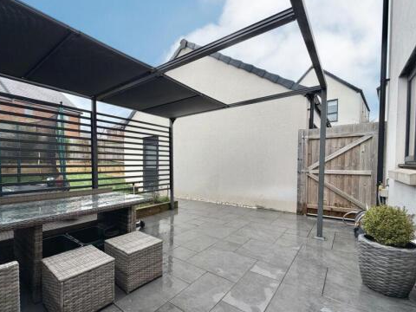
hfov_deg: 90.1
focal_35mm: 17
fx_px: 204
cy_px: 169
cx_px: 170
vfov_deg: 74.6
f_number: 2.2
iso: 80
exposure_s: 1/121
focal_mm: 2.22
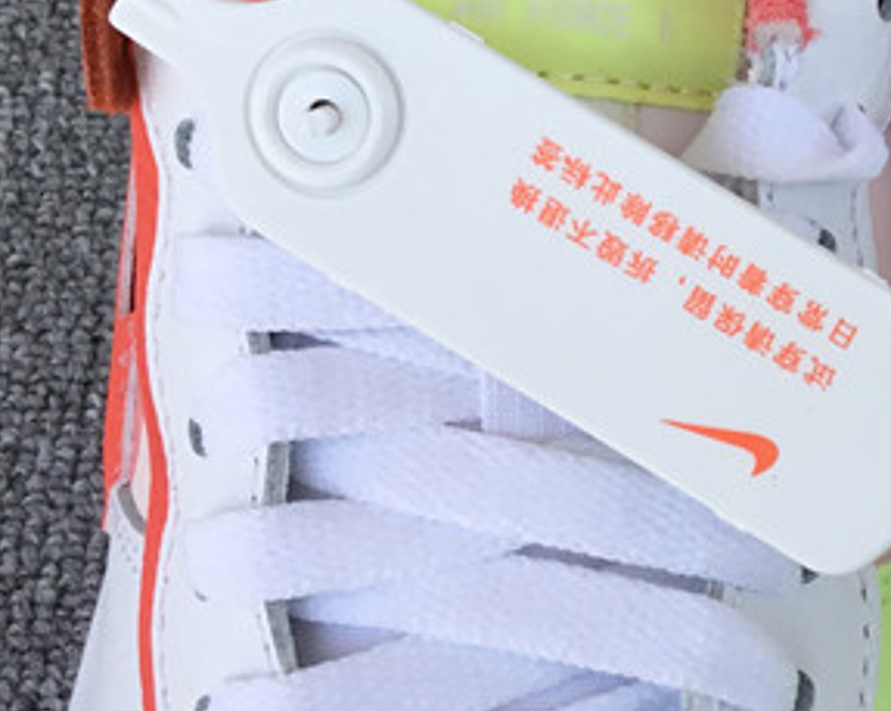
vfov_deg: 16.0
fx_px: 2503
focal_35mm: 95
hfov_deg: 19.6
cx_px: 888
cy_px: 98
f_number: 2.4
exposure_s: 1/327
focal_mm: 3.3
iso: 25
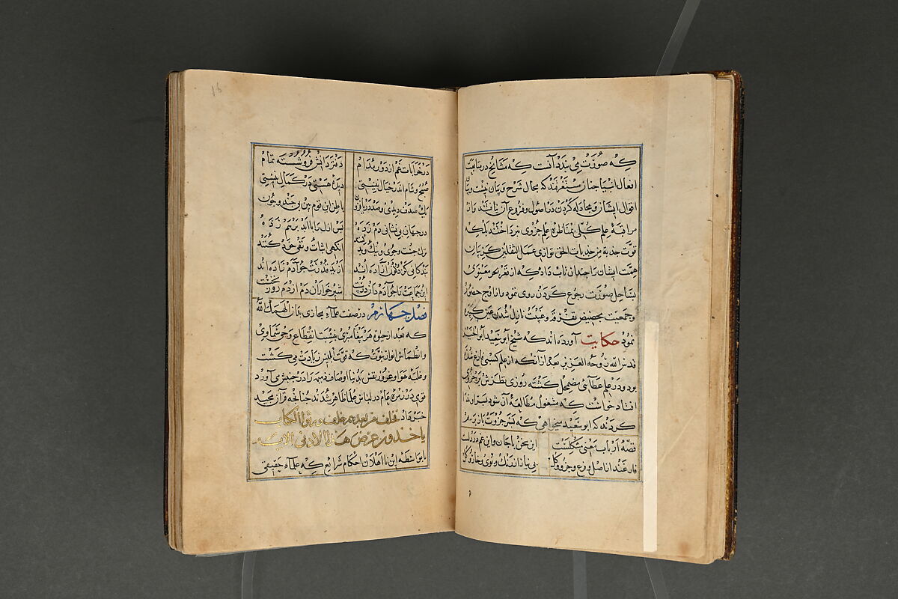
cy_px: 300
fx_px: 1422
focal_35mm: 57
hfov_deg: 35.1
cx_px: 449
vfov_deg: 23.8
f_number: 13
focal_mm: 57
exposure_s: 1/30
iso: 250
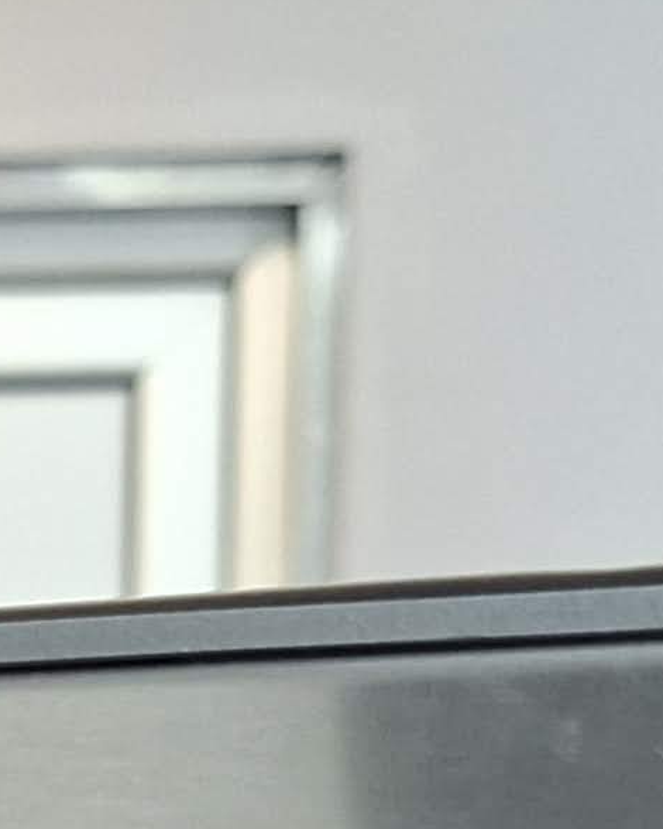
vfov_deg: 11.8
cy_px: 1401
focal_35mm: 153
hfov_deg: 9.4
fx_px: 3751
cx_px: -693
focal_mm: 5.54
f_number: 1.8
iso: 250
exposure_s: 1/33
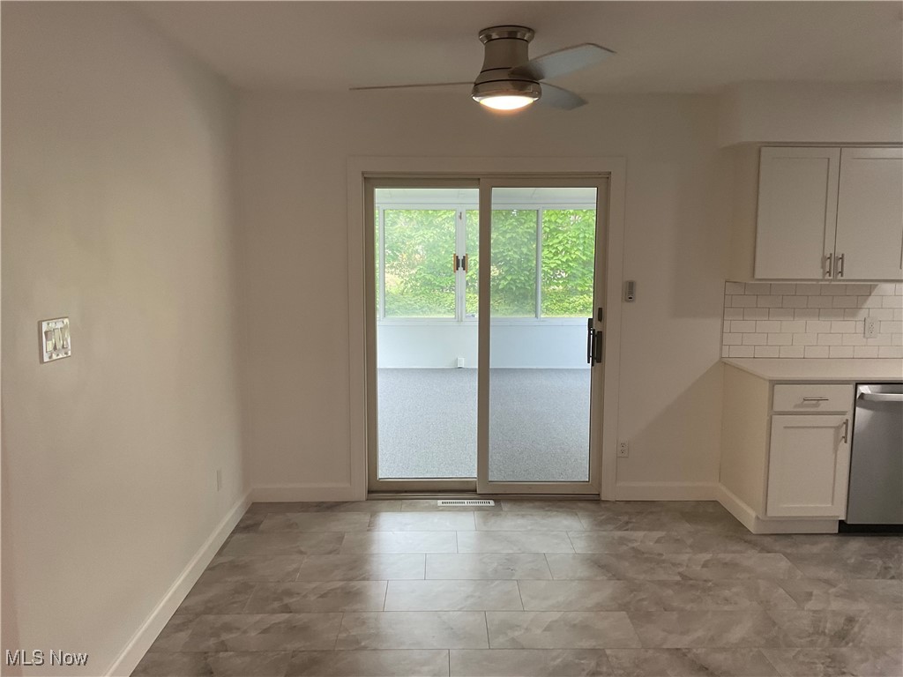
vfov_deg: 48.2
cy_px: 338
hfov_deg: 61.7
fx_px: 756
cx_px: 452
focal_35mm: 29
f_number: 1.8
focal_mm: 3
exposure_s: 1/120
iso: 64
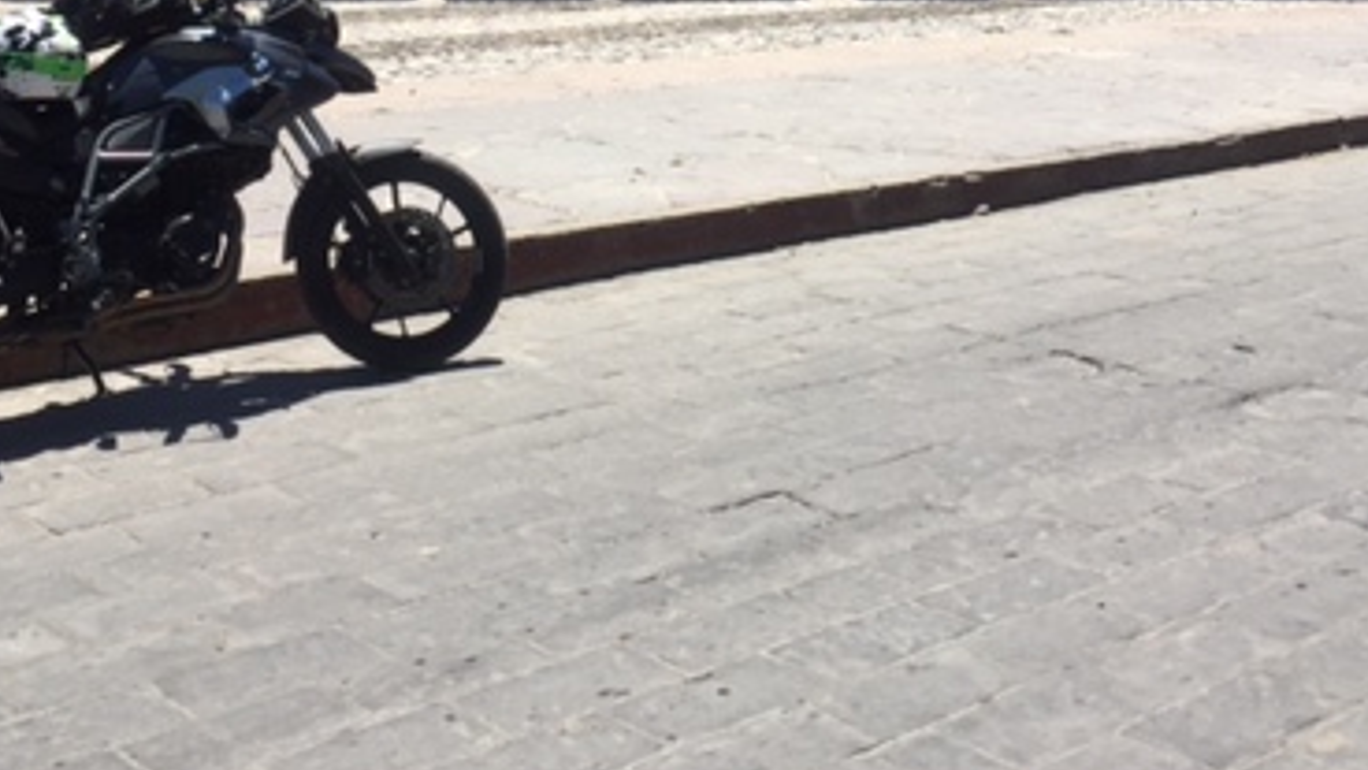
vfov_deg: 21.1
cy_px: -7
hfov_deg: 37.8
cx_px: 613
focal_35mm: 55
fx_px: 1995
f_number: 2.2
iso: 32
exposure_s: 1/2198
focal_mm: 4.15
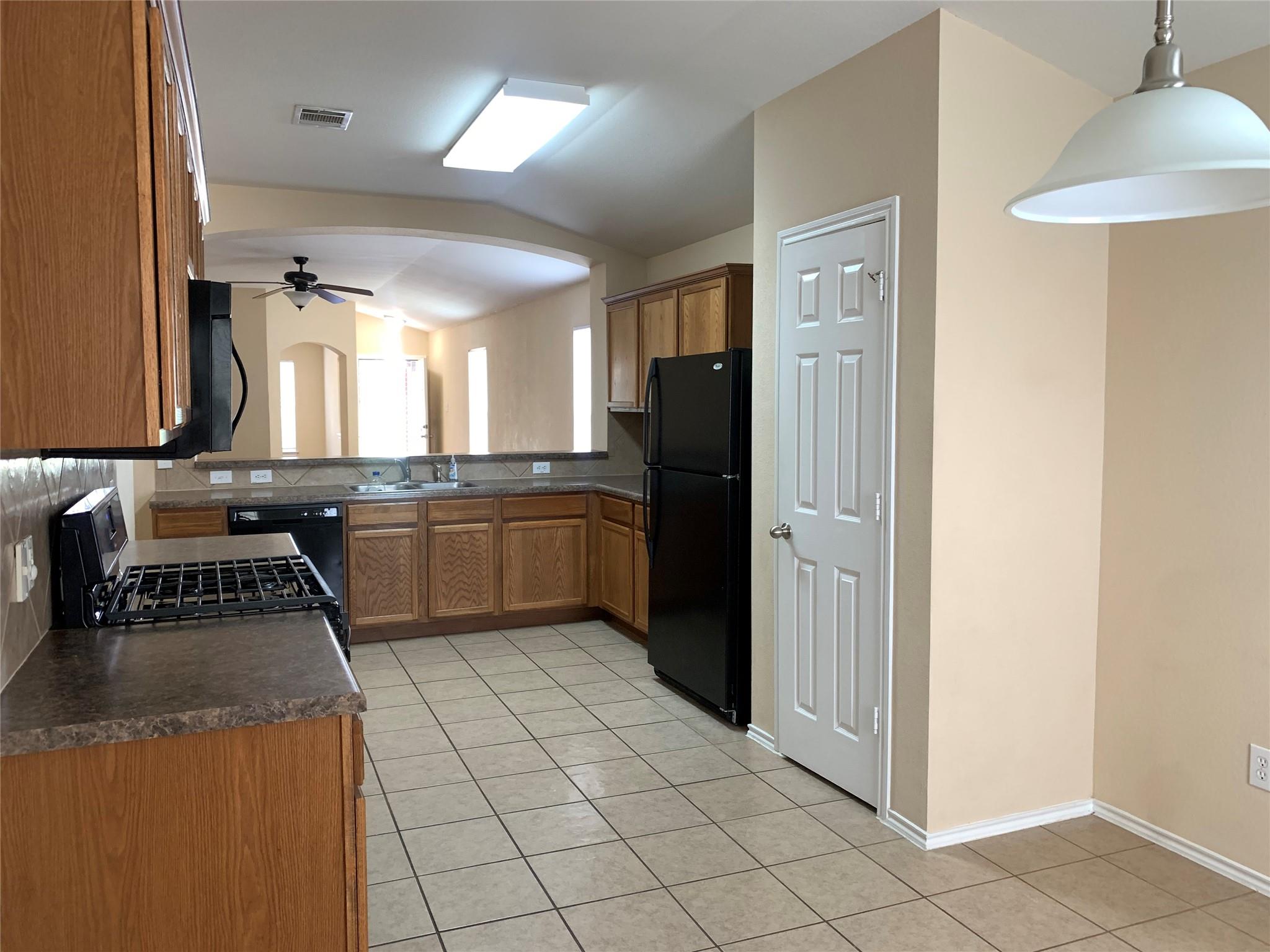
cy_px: 476
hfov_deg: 67.3
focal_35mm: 26
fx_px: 954
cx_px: 635
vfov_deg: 53.1
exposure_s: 1/60
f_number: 1.8
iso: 160
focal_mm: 4.25
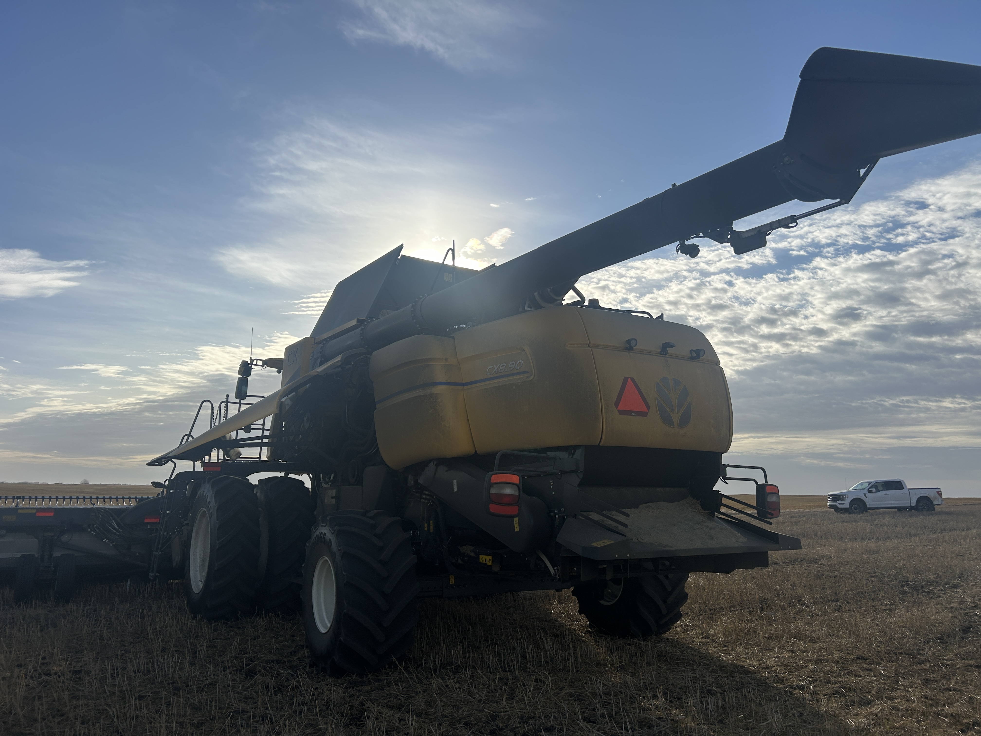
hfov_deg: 67.3
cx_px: 490
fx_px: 737
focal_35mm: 26
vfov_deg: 53.1
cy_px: 368
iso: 50
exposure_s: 1/8000
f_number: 1.5
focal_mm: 5.7
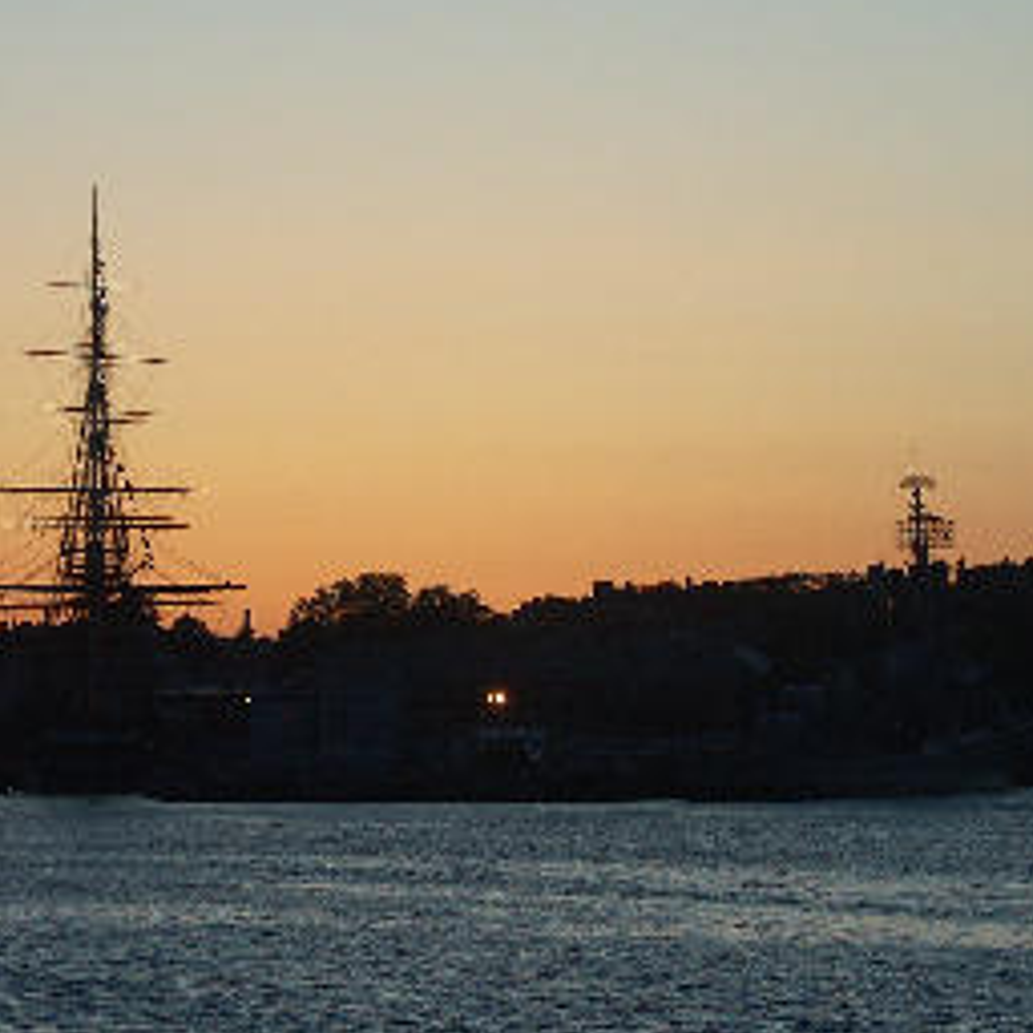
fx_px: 6280
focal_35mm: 186
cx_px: 519
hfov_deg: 9.4
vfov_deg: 9.4
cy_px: 496
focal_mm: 25.05
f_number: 4
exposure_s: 1/200
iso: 100
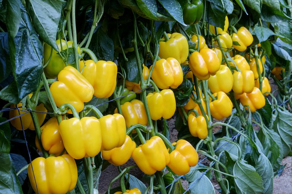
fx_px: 681
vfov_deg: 16.3
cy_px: 97
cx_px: 146
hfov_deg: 24.2
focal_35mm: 84
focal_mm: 56.3
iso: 640
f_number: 13
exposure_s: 1/50
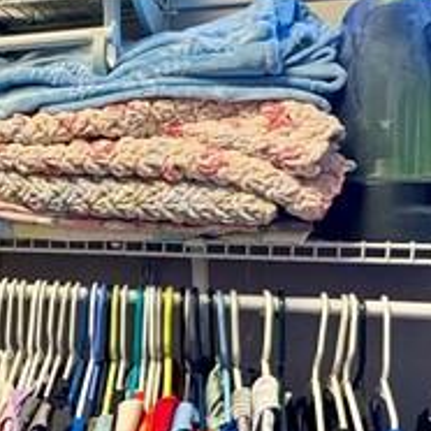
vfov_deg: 25.2
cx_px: -227
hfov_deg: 21.2
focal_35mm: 68
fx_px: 958
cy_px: 304
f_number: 2.2
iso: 250
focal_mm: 2.22
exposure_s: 1/60
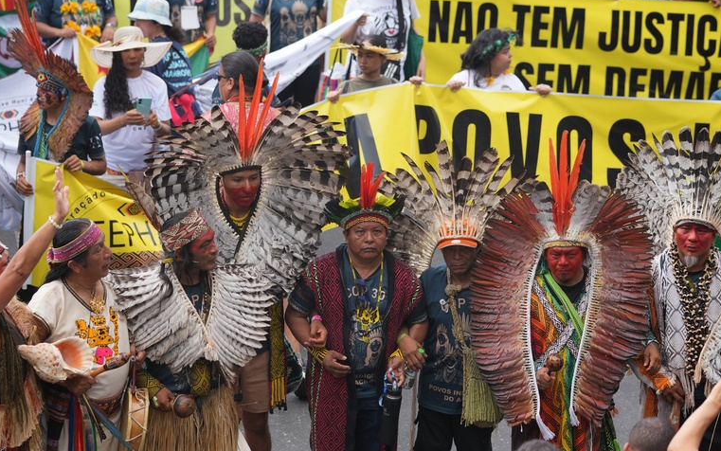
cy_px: 206
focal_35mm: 133
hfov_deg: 15.7
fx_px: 2614
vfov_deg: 9.9
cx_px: 401
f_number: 3.5
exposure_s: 1/1600
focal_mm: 97
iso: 400
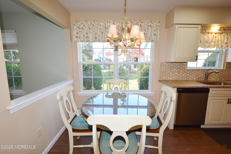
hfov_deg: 100.4
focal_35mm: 15
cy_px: 77
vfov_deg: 77.2
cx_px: 116
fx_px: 96
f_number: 5.6
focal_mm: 10
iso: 400
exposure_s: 1/125
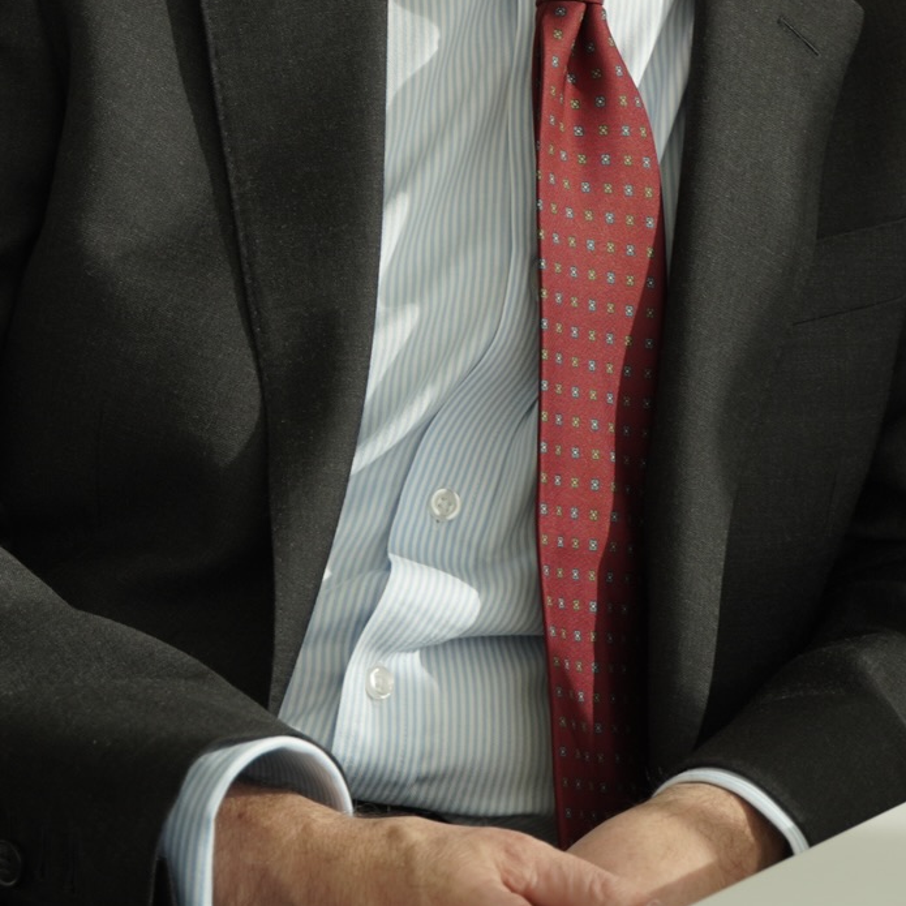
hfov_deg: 11.2
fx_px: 4631
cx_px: 448
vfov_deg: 11.1
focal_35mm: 156
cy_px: 5
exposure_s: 1/80
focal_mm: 37
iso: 160
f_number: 3.2
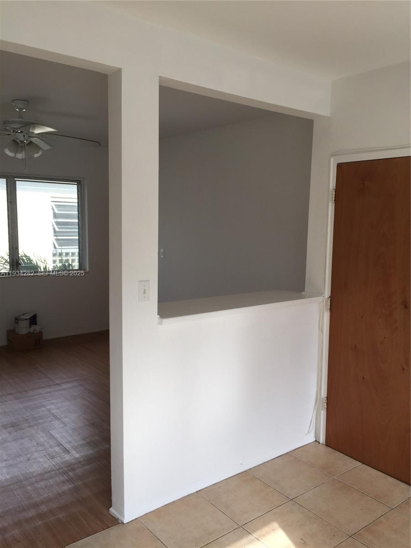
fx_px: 459
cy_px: 274
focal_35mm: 29
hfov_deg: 48.2
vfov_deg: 61.7
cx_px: 206
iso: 32
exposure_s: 1/217
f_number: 2.2
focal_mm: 4.15
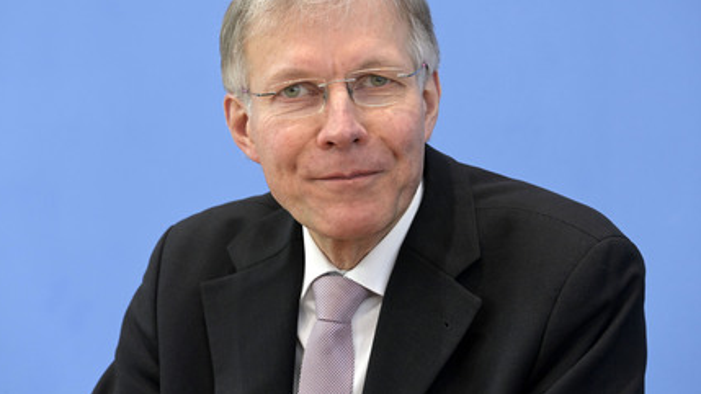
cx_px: 357
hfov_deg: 10.9
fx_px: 3679
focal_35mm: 198
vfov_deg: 6.1
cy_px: 152
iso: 4000
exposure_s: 1/400
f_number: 6.3
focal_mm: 180
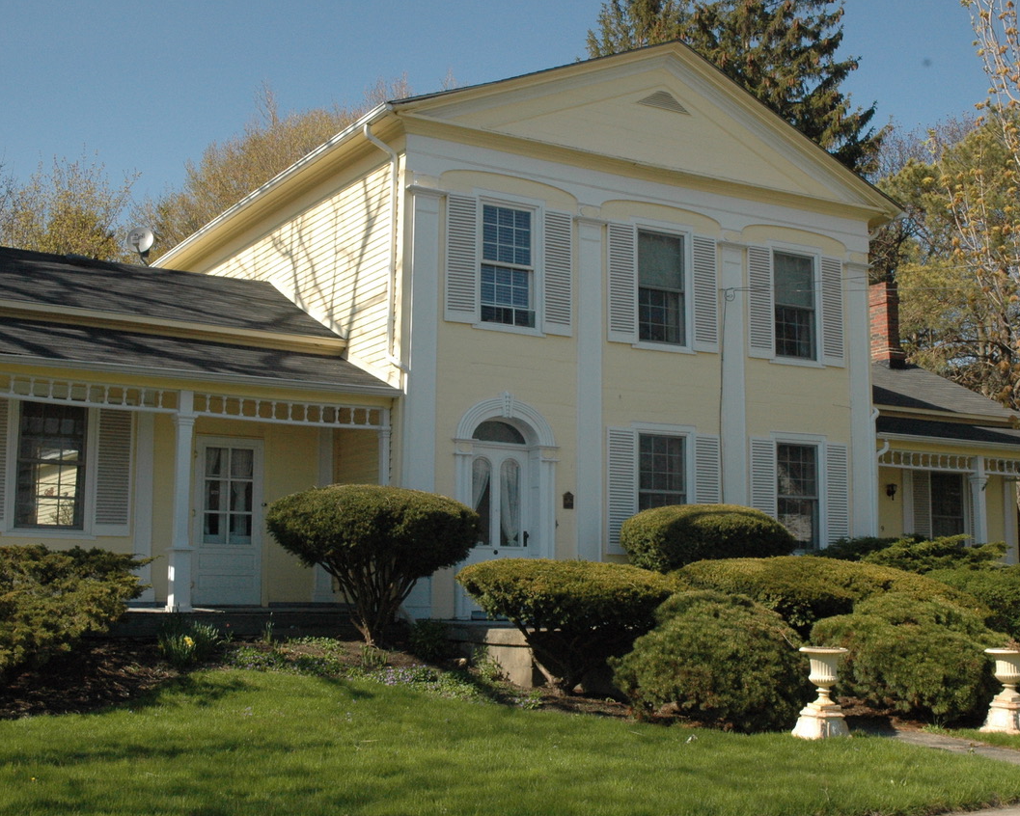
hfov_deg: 43.3
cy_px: 409
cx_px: 477
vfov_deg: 35.2
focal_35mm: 43
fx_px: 1285
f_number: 13
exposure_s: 1/640
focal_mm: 25
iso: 800
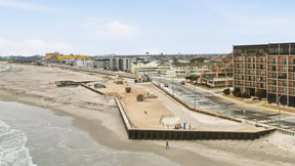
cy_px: 54
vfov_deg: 28.8
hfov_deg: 45.6
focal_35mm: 41
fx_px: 321
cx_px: 255
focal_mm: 8.4
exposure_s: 1/1000
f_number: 2.8
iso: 100
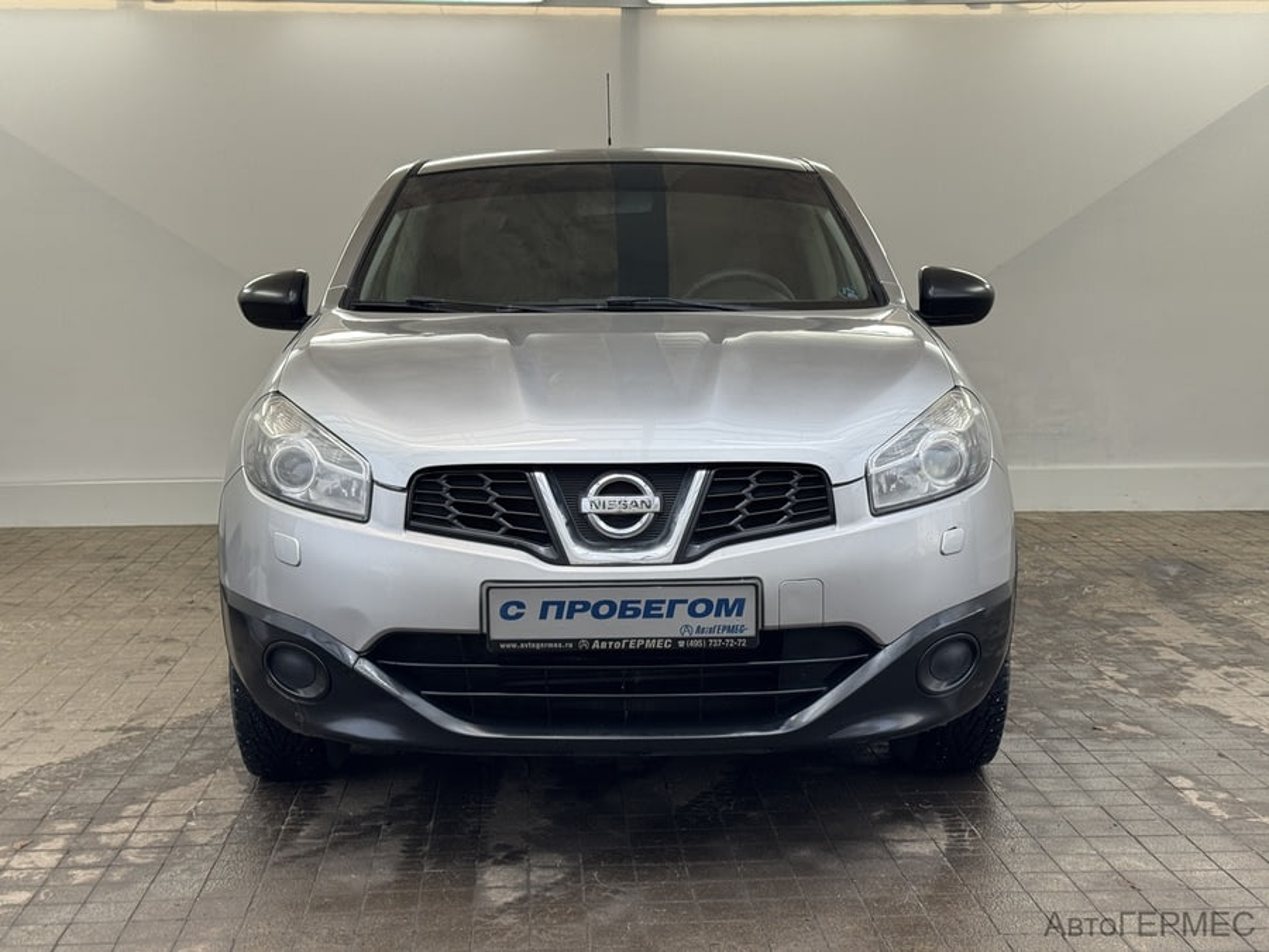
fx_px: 1760
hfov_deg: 39.7
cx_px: 634
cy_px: 476
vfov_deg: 30.3
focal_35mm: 48
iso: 50
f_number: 1.78
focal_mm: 6.76
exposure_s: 1/207
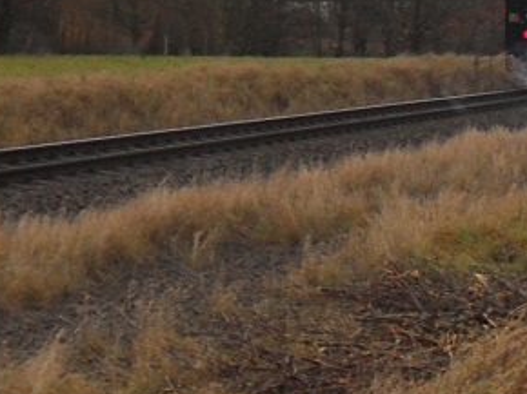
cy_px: 100
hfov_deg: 13.4
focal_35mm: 145
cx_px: 571
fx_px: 2206
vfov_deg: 10.2
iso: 100
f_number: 2.8
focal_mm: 6.2
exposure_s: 1/180
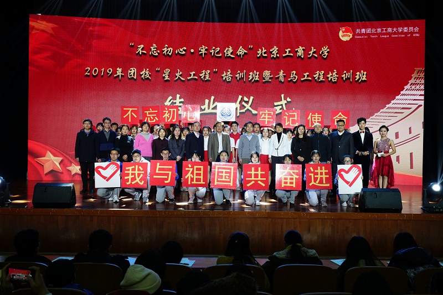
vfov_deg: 37.8
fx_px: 431
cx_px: 222
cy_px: 148
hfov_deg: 54.4
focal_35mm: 35
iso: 1600
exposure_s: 1/80
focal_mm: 35
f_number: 8
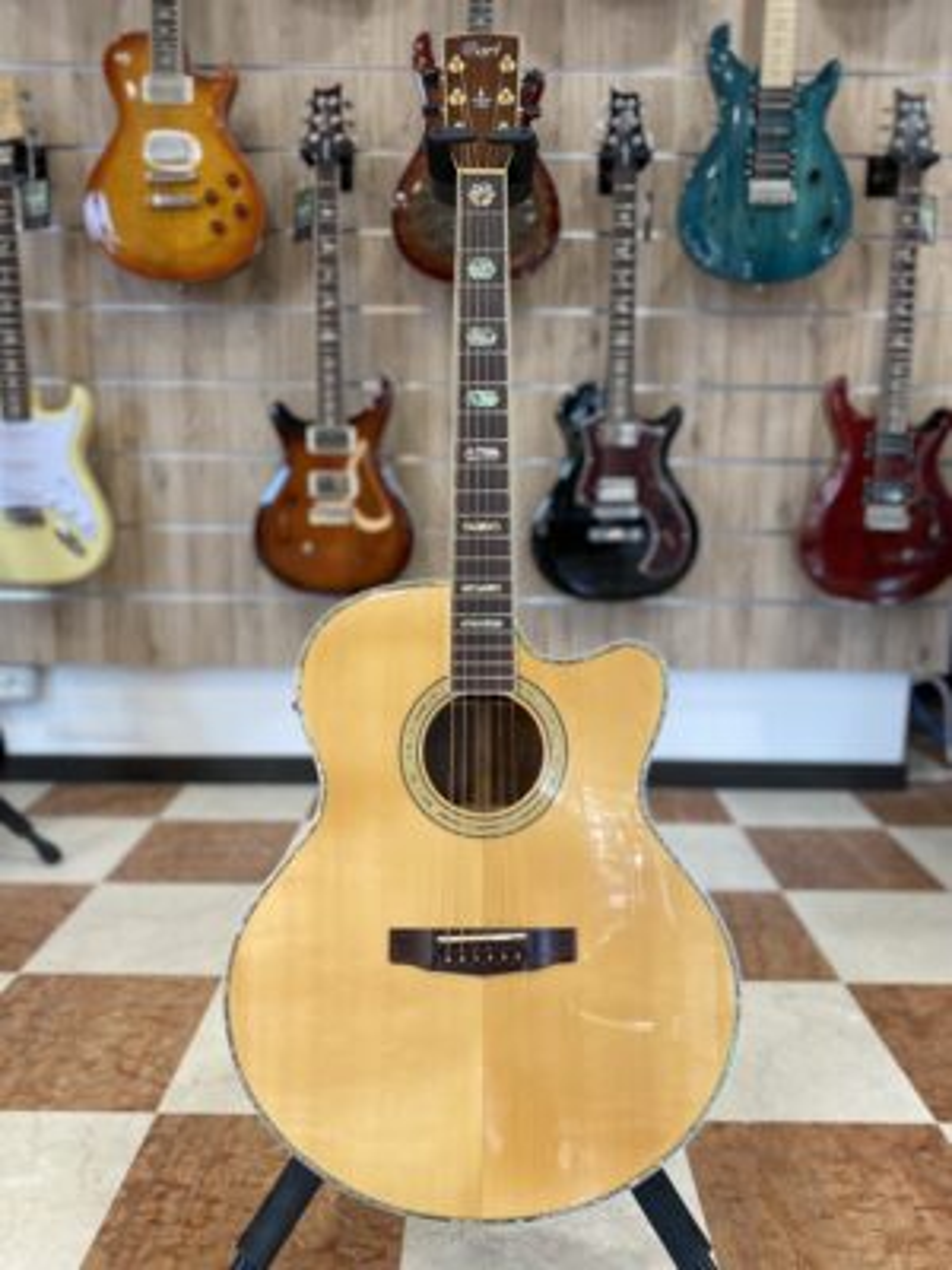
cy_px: 635
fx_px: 953
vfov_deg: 67.3
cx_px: 476
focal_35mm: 26
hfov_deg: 53.1
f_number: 1.8
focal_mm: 4.25
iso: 125
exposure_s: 1/100
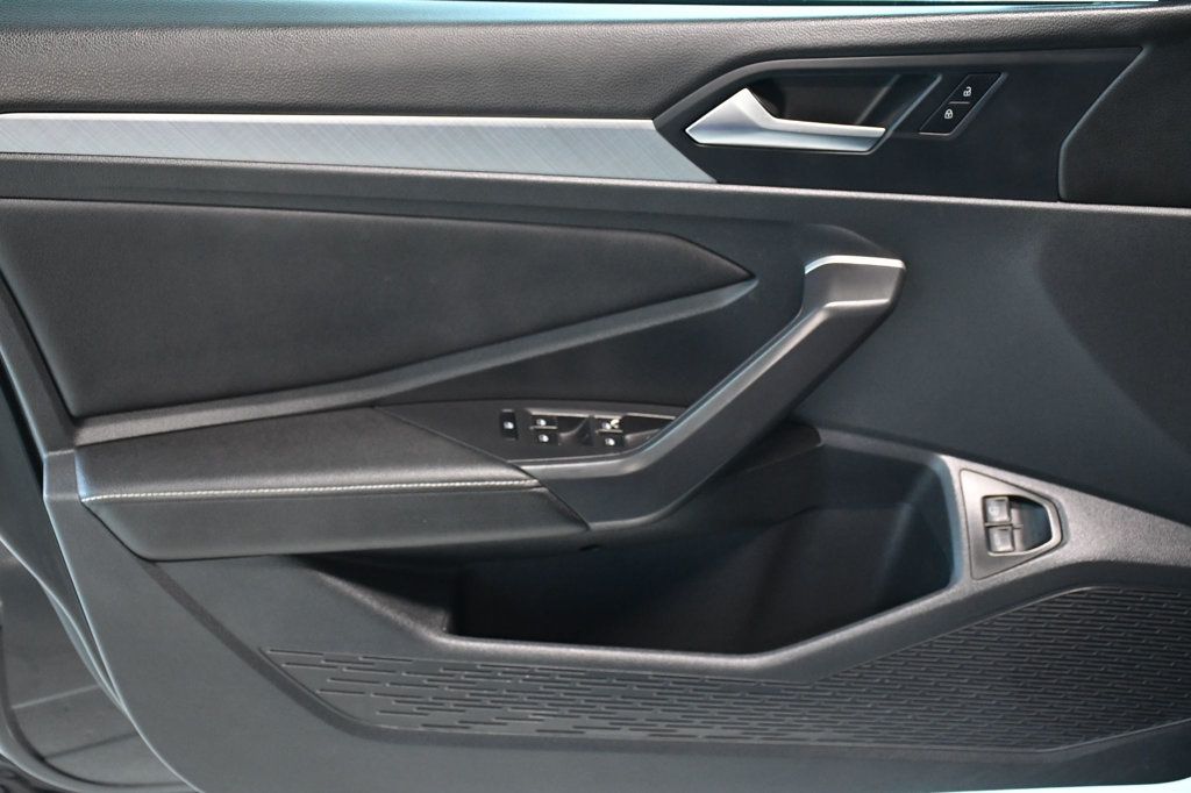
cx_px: 596
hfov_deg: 35.1
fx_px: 1885
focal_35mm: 57
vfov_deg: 23.8
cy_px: 396
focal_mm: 38
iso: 2500
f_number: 5.6
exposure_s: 1/125
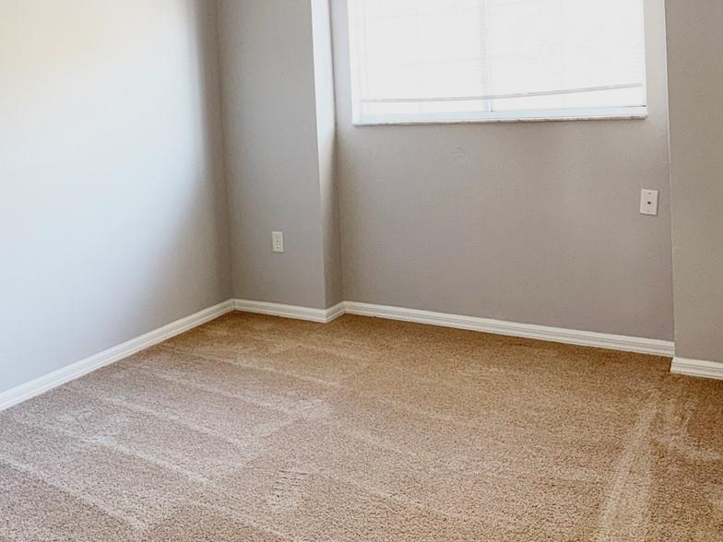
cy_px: 131
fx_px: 1023
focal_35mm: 49
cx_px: 258
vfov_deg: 29.2
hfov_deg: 38.6
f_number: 1.78
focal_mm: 6.76
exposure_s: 1/44
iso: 100
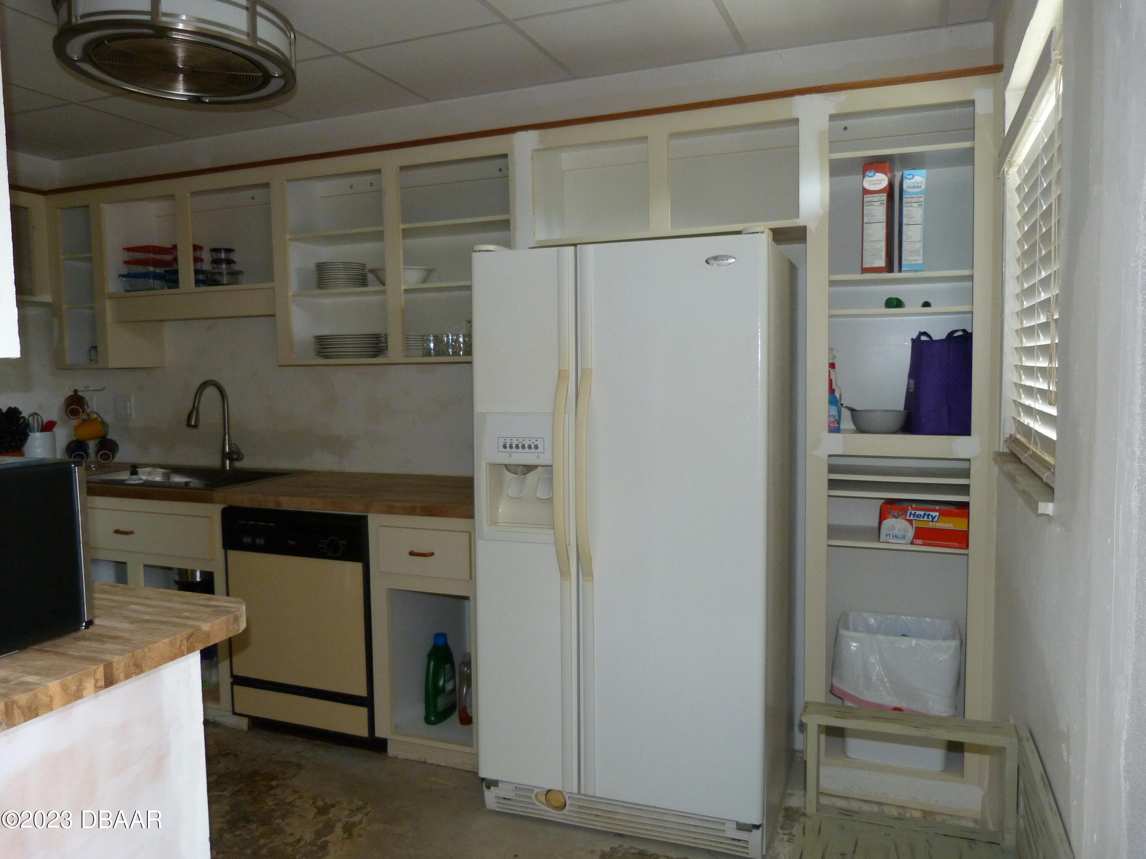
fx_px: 828
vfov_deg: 54.9
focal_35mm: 25
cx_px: 573
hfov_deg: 69.4
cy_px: 430
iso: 200
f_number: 2.8
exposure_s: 1/60
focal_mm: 4.5
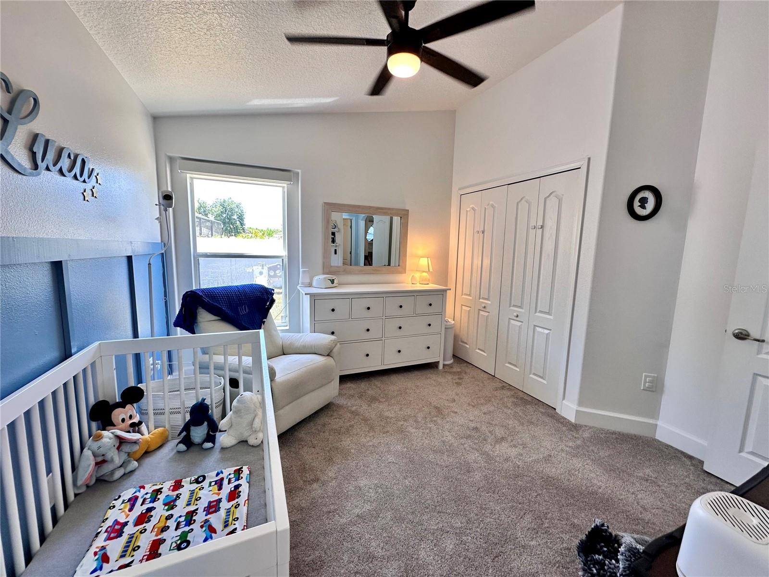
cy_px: 288
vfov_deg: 85.7
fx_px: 311
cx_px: 384
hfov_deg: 102.1
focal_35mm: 14
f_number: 2.2
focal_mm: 2.22
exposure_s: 1/120
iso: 100
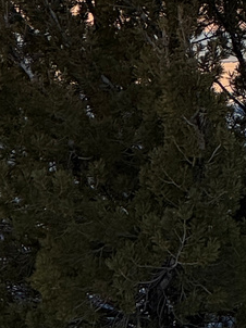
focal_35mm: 392
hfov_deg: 3.7
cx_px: 513
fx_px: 3720
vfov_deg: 5.0
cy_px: -22
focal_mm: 9
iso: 25
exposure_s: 1/673
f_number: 2.8
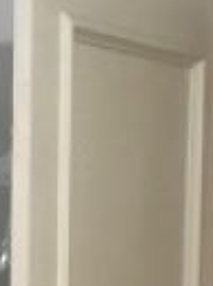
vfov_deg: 8.9
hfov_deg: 7.1
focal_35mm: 209
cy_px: 601
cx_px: 91
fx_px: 1723
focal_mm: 3.99
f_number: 1.8
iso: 100
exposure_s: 1/13
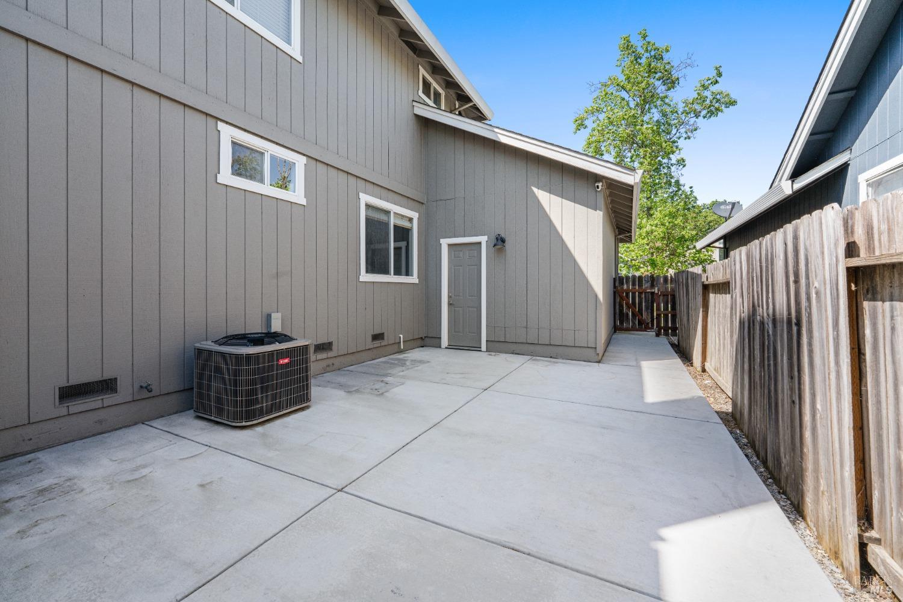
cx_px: 452
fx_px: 351
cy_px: 301
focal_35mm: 14
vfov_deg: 81.2
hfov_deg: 104.3
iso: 200
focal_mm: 14
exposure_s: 1/80
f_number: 11
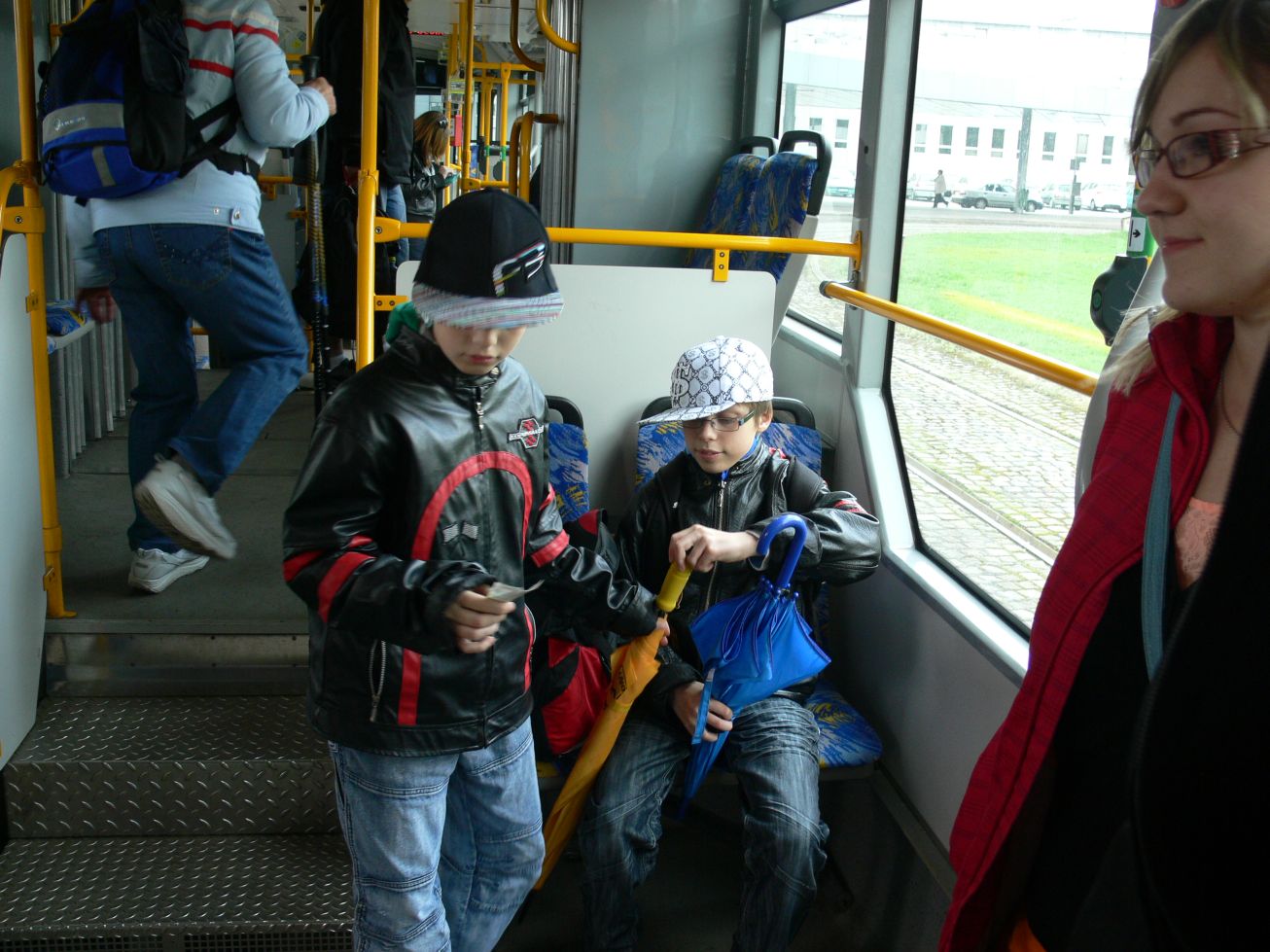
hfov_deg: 52.6
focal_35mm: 35
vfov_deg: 40.7
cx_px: 635
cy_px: 476
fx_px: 1284
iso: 100
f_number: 3.6
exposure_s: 1/50
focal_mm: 7.4
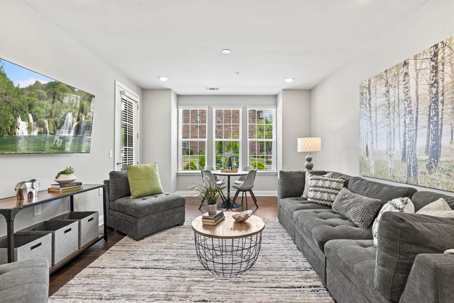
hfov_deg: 95.0
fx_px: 208
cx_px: 227
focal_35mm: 16
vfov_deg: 72.1
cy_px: 152
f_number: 9
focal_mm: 11
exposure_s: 1/2.5
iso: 100
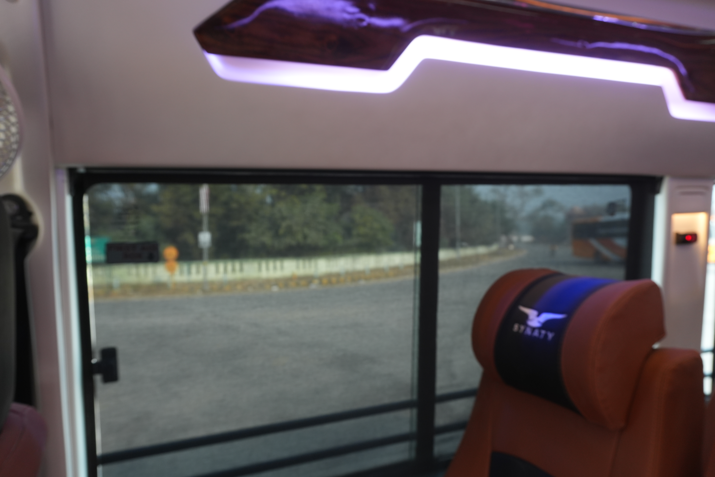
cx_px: 358
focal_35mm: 27
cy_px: 238
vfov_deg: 47.9
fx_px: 536
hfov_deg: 67.4
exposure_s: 1/100
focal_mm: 18
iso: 320
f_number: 5.6
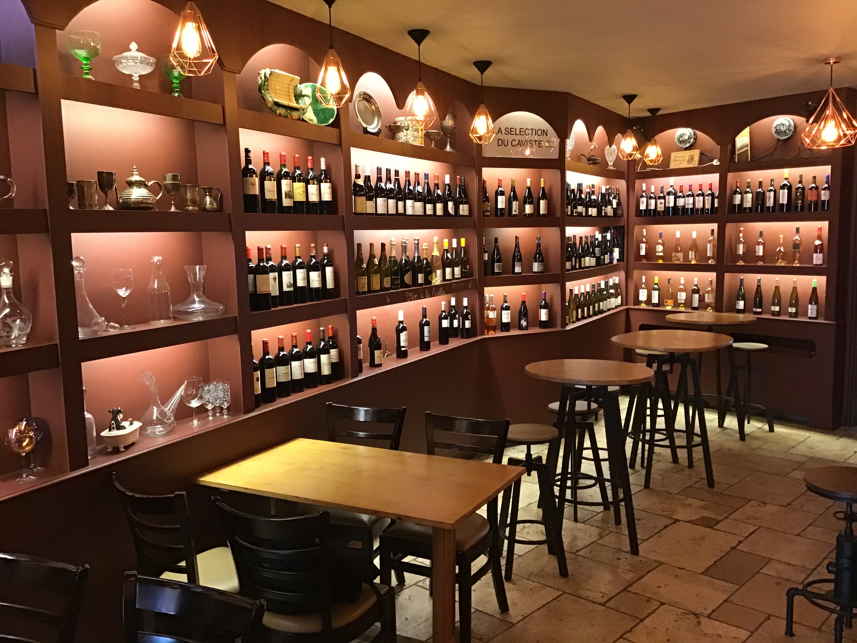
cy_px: 322
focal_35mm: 31
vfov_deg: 45.4
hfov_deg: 58.4
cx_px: 428
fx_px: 767
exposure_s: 1/25
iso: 200
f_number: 2.4
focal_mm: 3.3
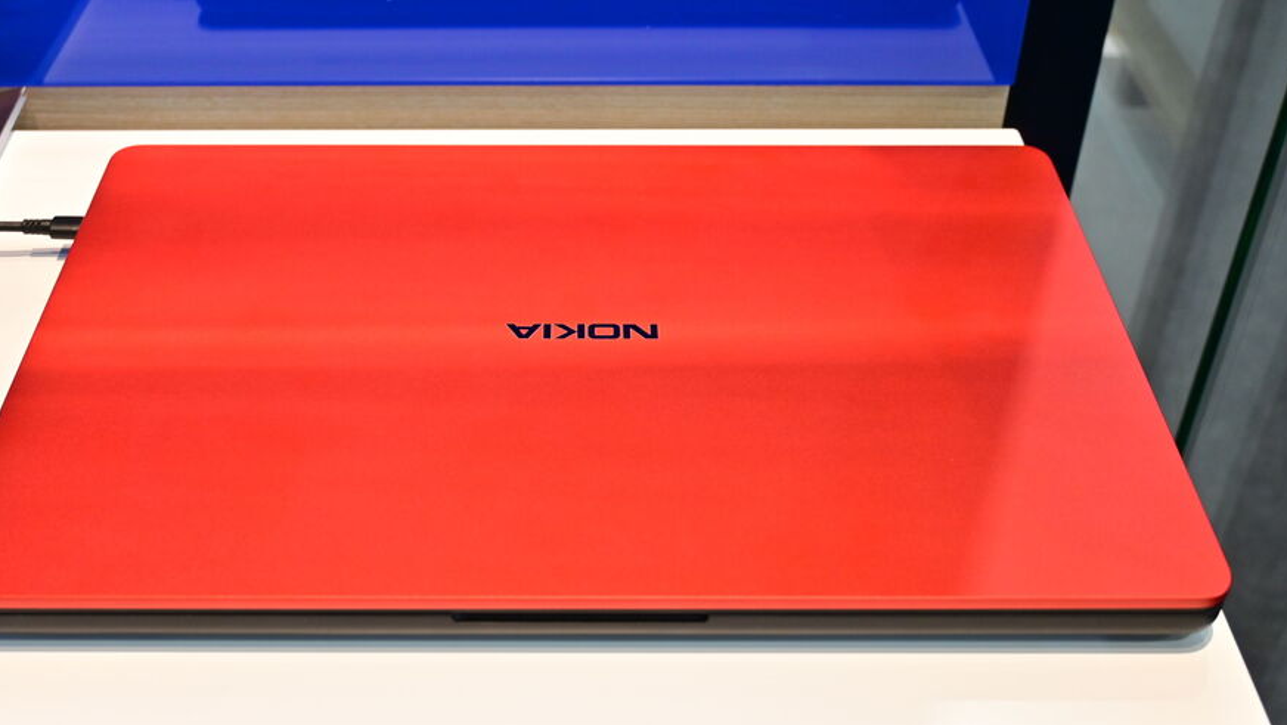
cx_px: 588
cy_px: 390
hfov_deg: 45.4
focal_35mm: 45
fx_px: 1536
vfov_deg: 26.5
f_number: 4.5
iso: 450
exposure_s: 1/40
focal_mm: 26
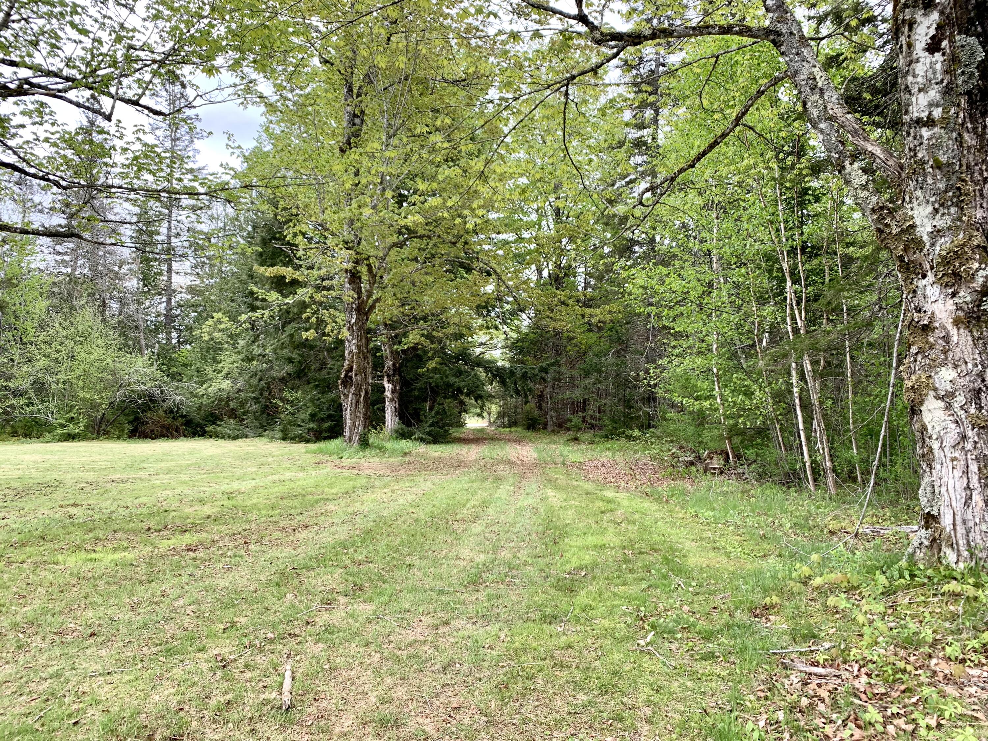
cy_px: 370
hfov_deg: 67.3
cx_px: 494
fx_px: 742
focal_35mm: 26
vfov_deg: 53.1
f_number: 1.8
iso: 25
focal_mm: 4.25
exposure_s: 1/316
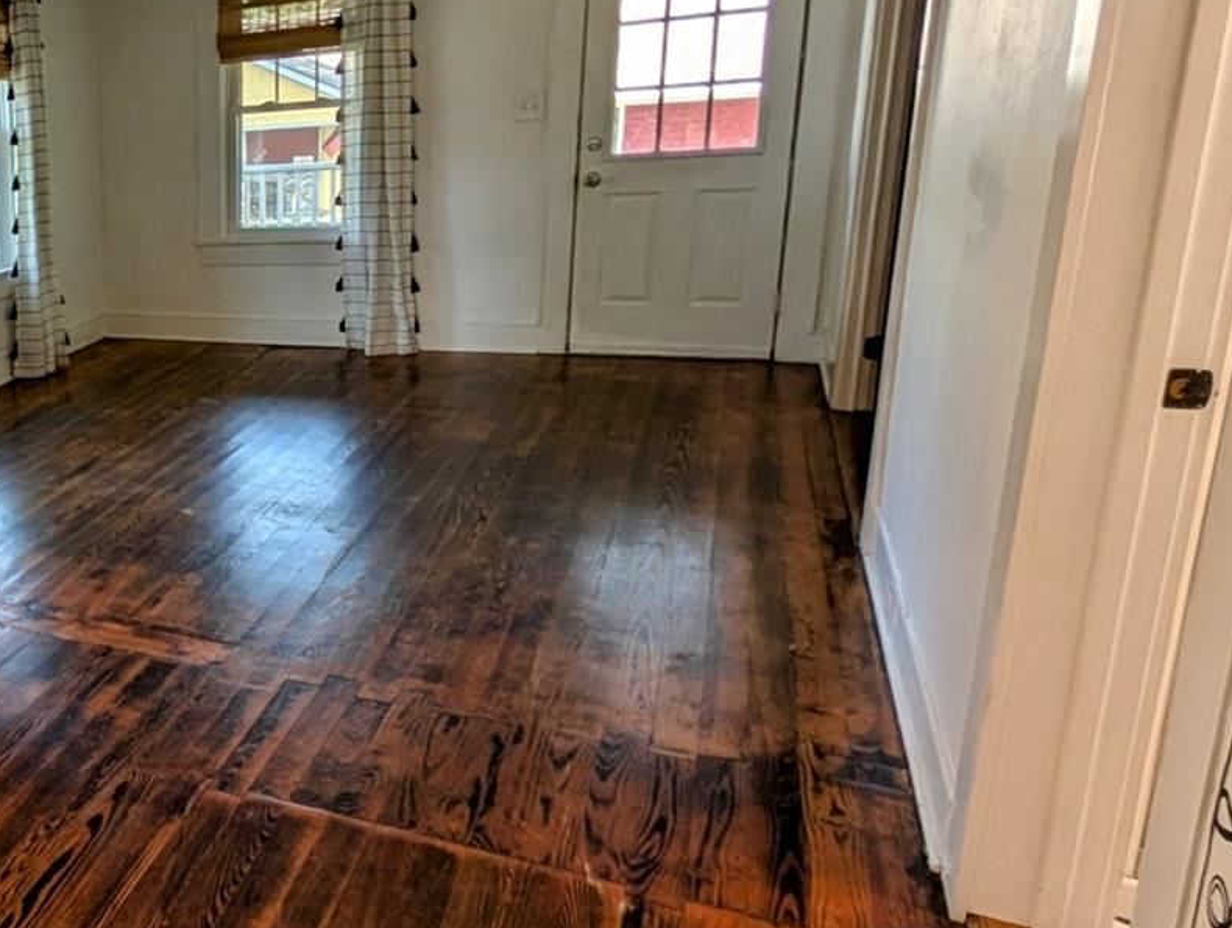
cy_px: 407
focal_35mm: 31
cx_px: -215
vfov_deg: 45.5
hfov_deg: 41.6
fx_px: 1105
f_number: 1.7
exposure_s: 1/125
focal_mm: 2.02
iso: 63
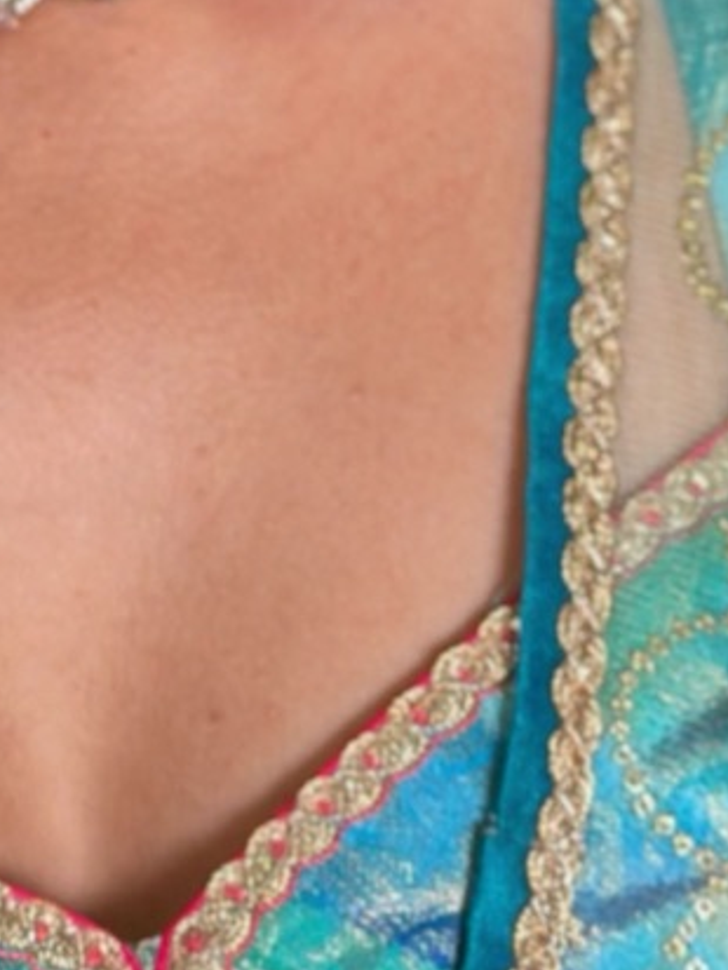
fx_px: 5213
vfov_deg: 10.3
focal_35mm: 186
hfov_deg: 8.0
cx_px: 19
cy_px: -493
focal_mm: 6.86
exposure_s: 1/100
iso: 125
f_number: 1.78
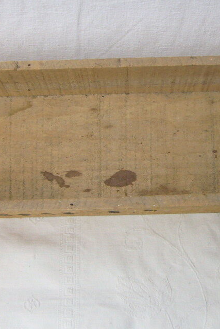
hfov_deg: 15.0
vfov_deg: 22.4
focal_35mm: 91
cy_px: 156
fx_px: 834
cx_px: 166
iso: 80
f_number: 2.8
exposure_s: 1/320
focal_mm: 5.8
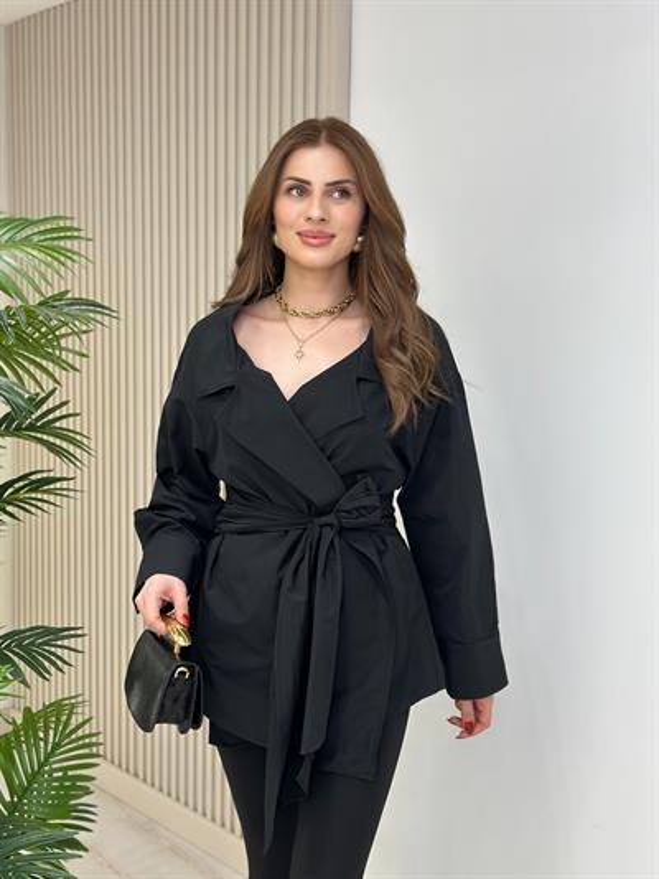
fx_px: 1218
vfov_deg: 39.6
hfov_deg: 30.3
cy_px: 440
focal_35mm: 48
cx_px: 330
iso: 64
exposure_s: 1/100
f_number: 1.78
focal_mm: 6.86
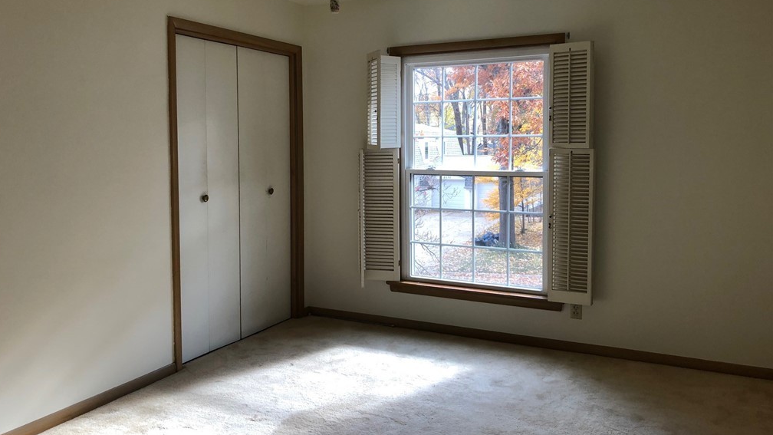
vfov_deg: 37.7
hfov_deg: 62.6
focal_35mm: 31
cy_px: 185
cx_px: 381
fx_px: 635
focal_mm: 3.99
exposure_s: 1/40
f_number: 1.8
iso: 20
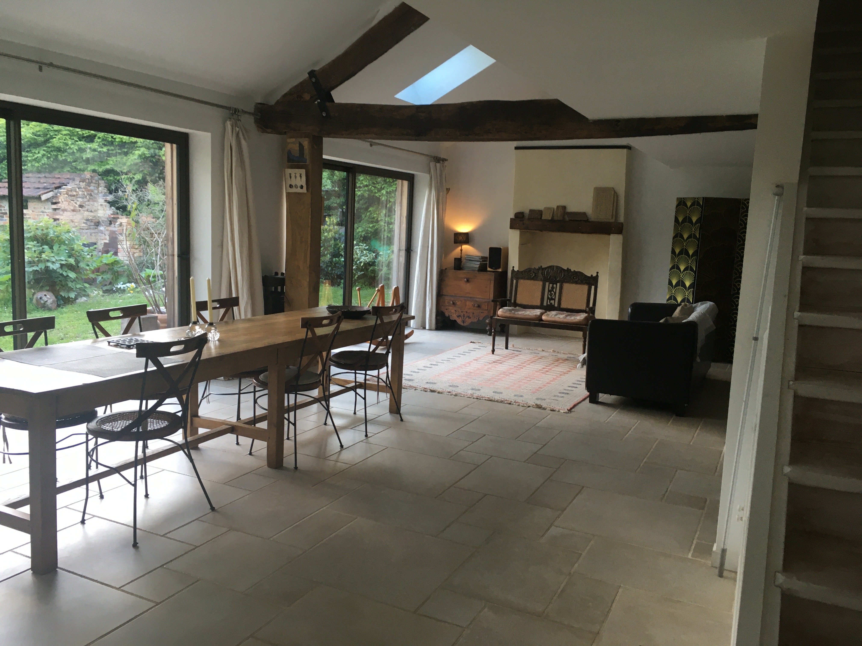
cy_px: 323
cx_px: 431
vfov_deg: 48.2
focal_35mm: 29
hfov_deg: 61.7
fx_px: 722
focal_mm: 4.15
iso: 64
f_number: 2.2
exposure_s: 1/33
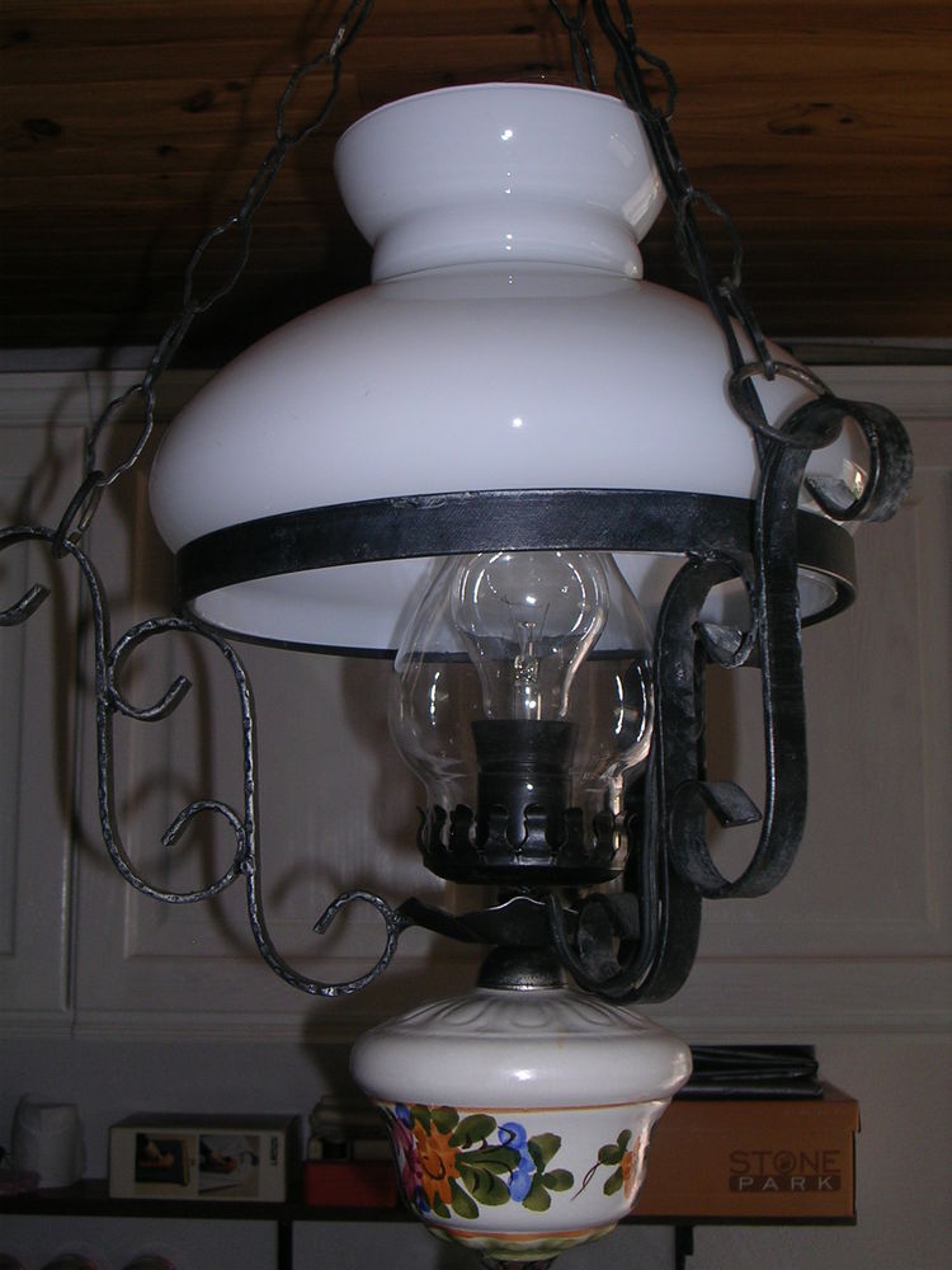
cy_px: 635
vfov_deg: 38.9
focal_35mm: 49
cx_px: 476
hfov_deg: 29.7
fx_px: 1797
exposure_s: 1/60.1
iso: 50
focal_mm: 7.5
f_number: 3.1
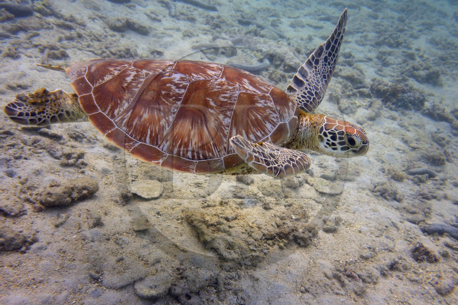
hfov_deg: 65.5
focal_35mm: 28
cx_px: 229
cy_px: 152
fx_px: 356
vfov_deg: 46.4
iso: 400
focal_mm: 18.5
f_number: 5
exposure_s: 1/320
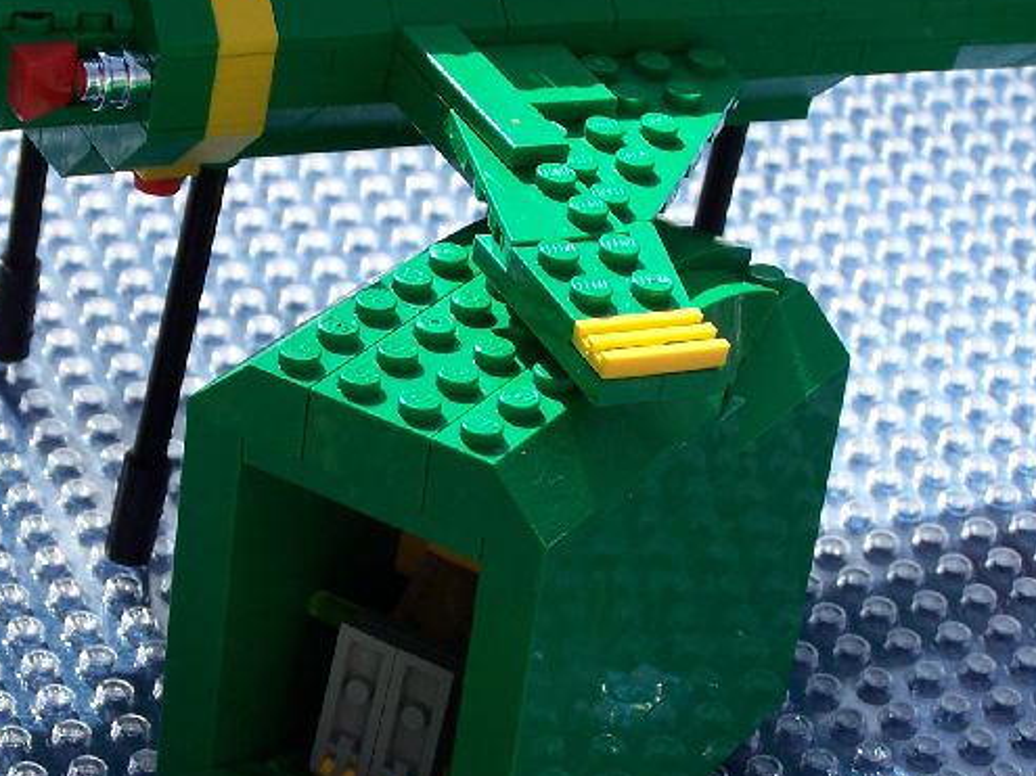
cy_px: 446
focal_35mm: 131
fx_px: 3920
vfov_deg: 11.3
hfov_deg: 15.0
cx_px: 337
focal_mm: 12.4
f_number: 3.2
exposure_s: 1/500
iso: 80
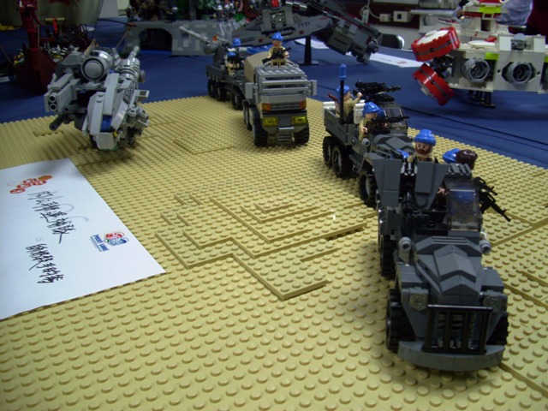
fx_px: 507
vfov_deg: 44.2
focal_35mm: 32
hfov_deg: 56.8
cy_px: 206
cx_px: 274
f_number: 2.9
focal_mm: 5.7
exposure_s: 1/30
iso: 80
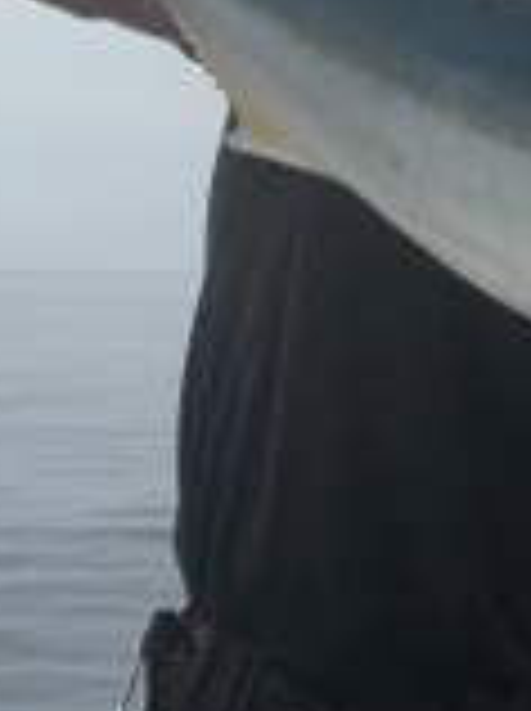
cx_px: 592
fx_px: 1887
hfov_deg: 15.6
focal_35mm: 92
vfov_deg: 20.5
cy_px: -45
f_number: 2.2
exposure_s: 1/2564
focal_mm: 4.15
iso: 25
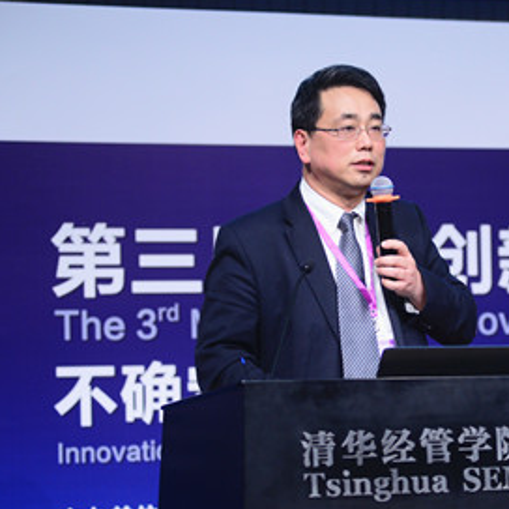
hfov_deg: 11.2
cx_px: 419
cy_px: 302
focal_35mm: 156
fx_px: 2595
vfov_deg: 11.2
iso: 1600
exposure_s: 1/160
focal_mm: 100
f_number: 2.8
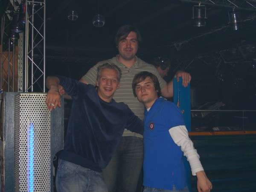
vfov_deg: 25.7
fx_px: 422
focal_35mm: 57
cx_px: 128
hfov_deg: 33.8
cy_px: 96
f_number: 3.6
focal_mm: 11.8
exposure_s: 1/60
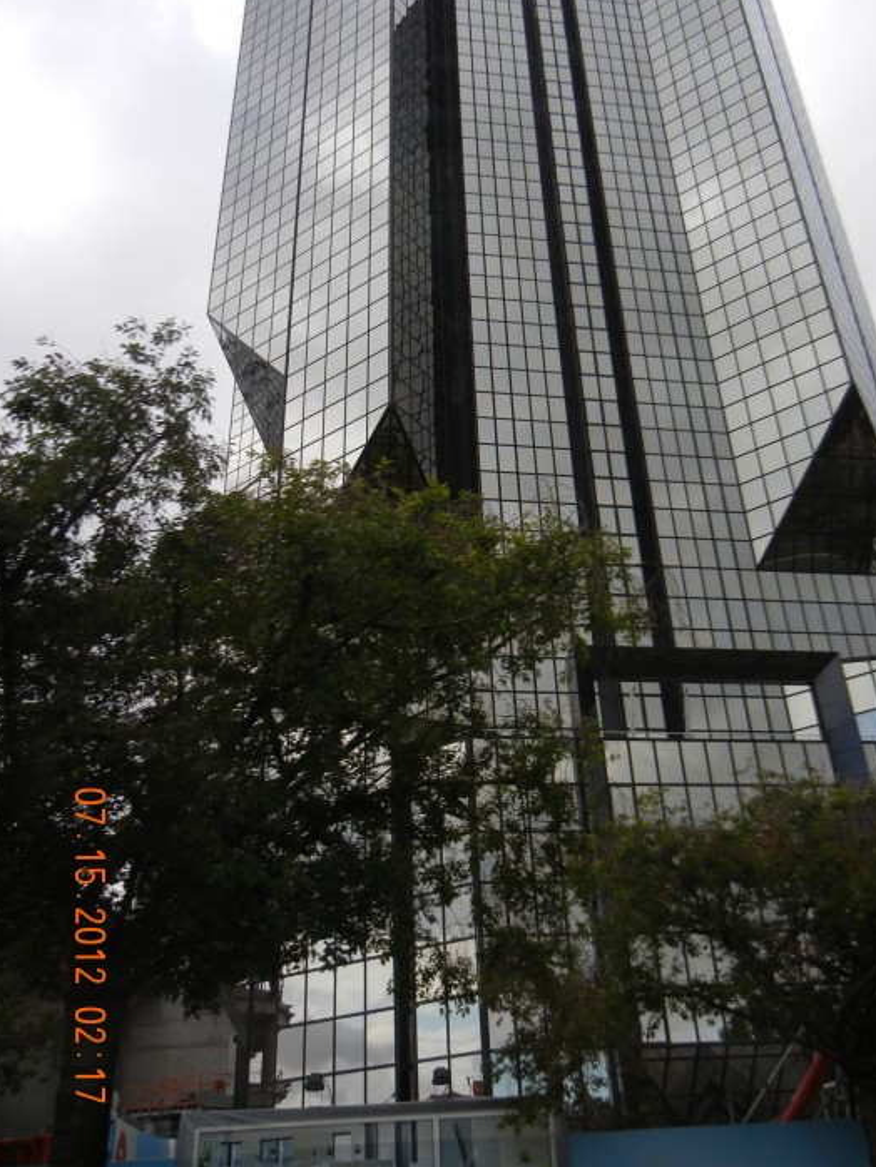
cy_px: 540
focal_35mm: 33
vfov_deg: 55.3
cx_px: 471
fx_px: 1113
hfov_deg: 42.9
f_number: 3.5
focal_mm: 5.4
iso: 160
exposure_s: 1/647
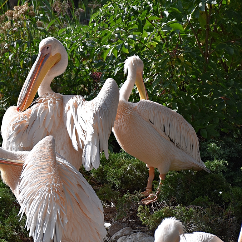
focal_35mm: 145
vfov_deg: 12.1
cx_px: 77
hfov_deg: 12.1
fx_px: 1144
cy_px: 120
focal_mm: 75
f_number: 7.1
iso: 200
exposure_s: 1/800
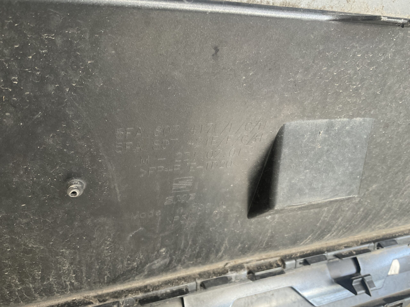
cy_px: 154
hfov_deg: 61.7
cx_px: 205
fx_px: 343
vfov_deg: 48.2
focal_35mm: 29
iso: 125
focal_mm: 3
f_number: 1.8
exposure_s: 1/50
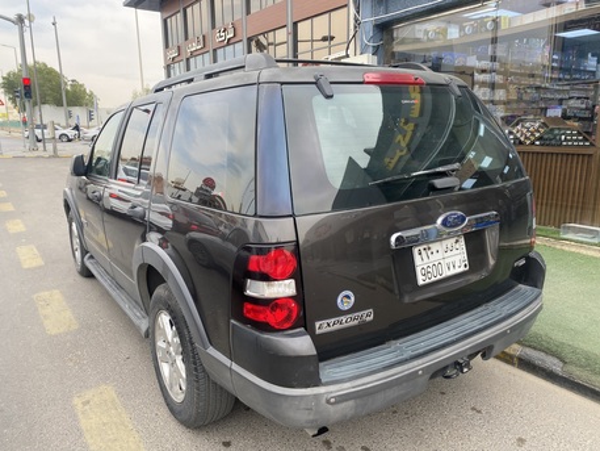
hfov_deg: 67.3
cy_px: 226
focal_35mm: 26
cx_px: 300
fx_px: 451
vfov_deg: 53.1
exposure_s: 1/554
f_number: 1.8
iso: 32
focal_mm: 4.25
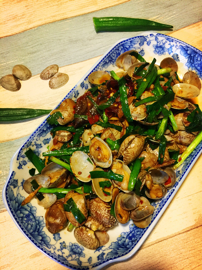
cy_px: 135
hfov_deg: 48.2
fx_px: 226
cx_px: 101
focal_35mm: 29
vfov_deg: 61.7
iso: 80
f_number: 2.2
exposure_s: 1/17
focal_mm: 4.15
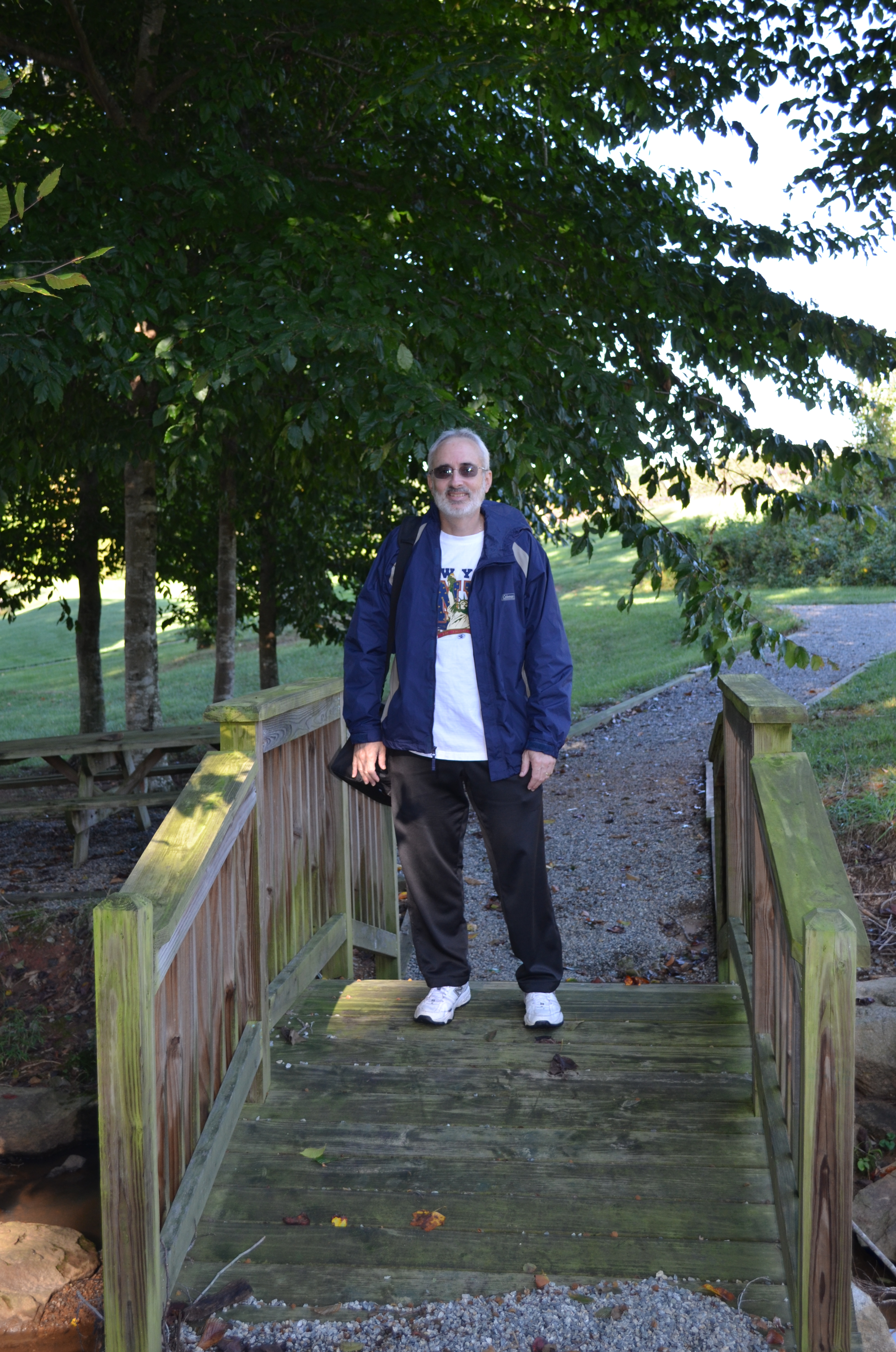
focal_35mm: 45
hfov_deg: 29.7
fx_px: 1687
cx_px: 448
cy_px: 676
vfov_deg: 43.7
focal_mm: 30
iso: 250
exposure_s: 1/125
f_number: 4.5
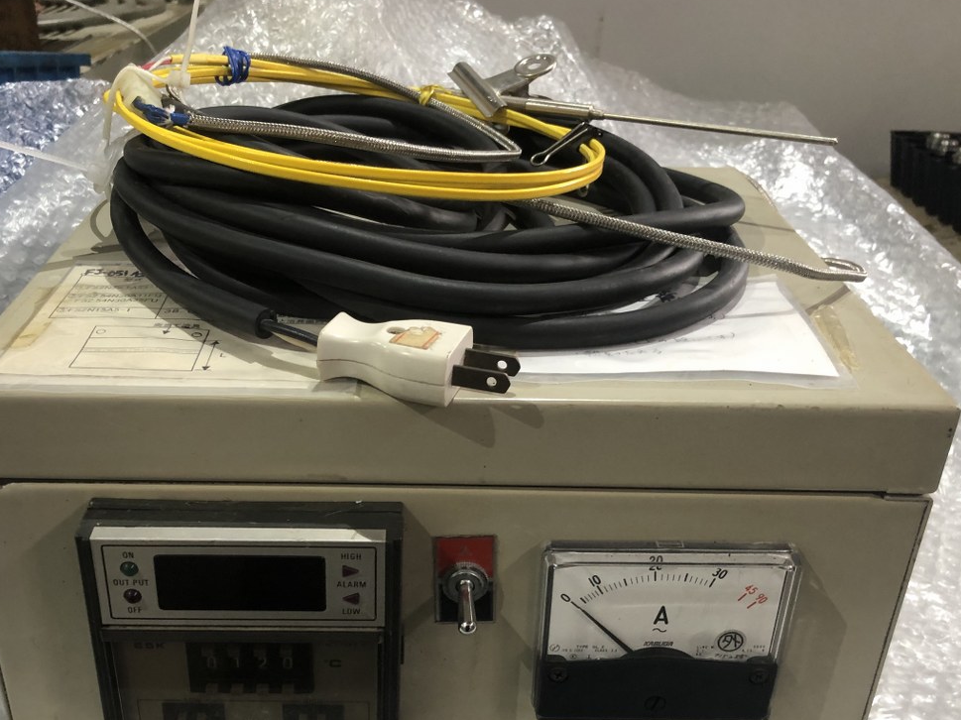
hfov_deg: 50.0
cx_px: 413
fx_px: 1027
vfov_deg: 38.5
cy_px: 437
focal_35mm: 37
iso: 40
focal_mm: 3.99
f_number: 1.8
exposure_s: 1/15
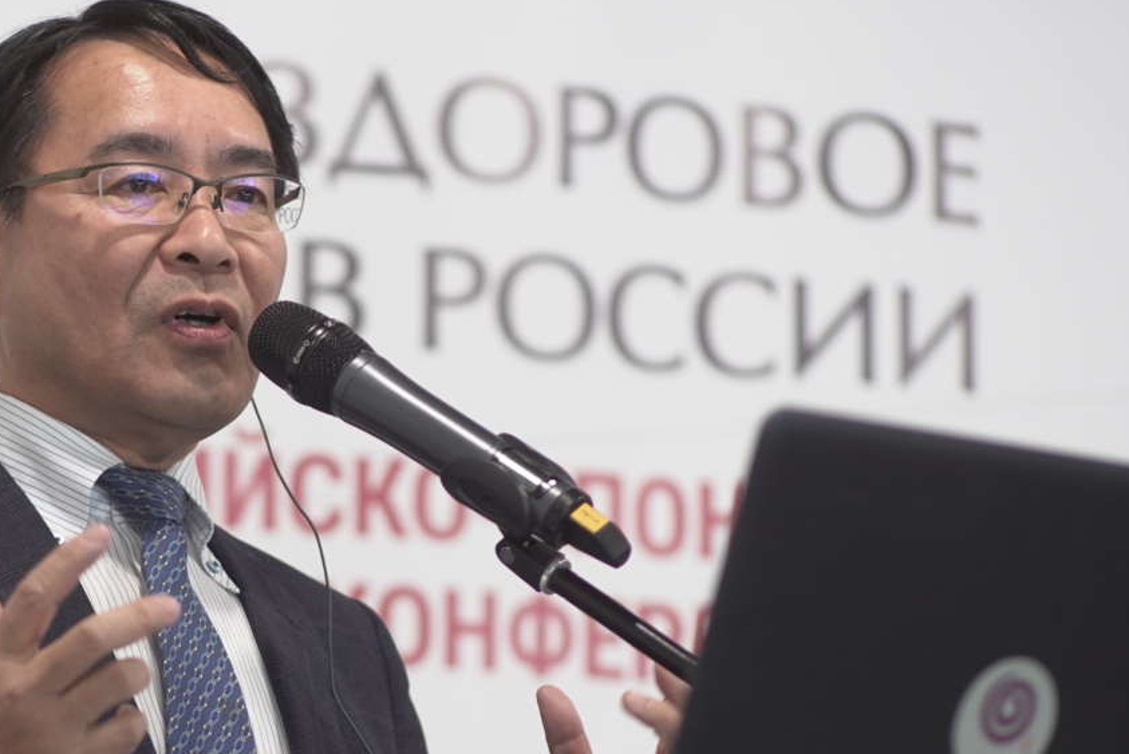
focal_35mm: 163
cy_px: 577
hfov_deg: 12.5
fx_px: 5114
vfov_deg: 8.4
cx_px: 194
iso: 1000
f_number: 2.8
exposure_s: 1/160
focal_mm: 85
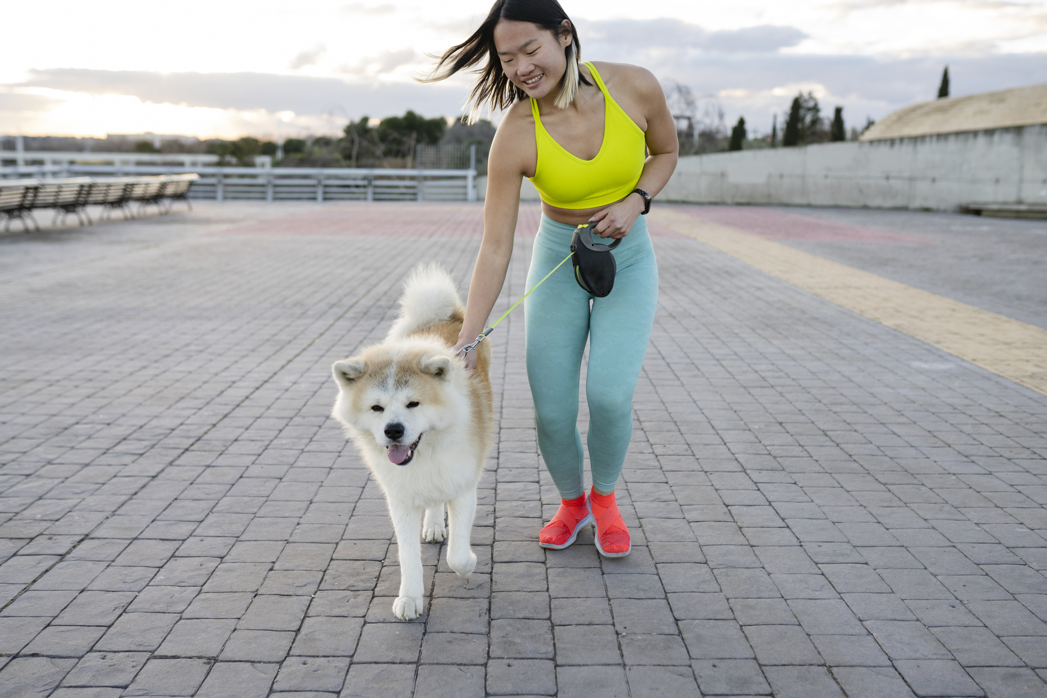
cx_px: 524
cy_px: 349
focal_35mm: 35
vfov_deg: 37.9
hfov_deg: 54.4
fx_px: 1018
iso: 500
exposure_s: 1/800
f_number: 2.5
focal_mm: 35
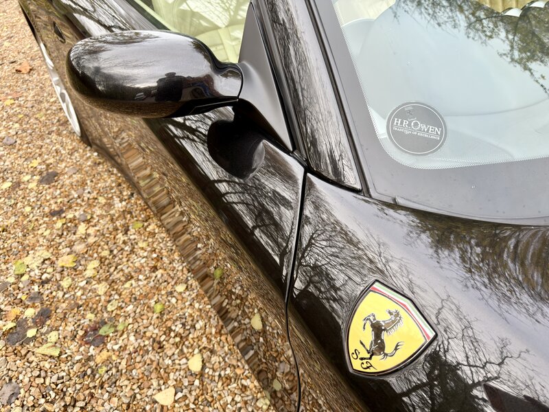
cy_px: 206
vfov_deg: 56.8
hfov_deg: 71.6
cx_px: 274
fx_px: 381
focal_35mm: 24
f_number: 1.78
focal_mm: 6.76
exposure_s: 1/129
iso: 64
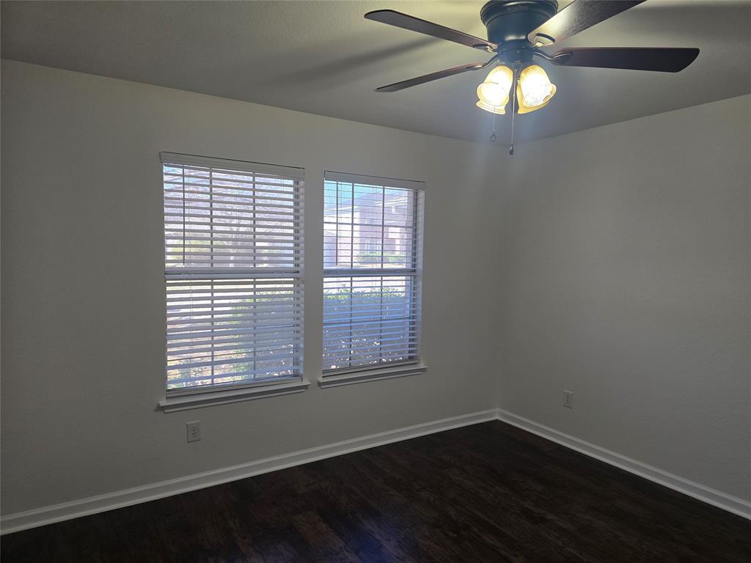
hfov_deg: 73.9
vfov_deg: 58.9
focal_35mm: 23
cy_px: 282
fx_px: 499
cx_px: 376
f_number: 1.7
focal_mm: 6.3
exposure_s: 1/120
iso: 100
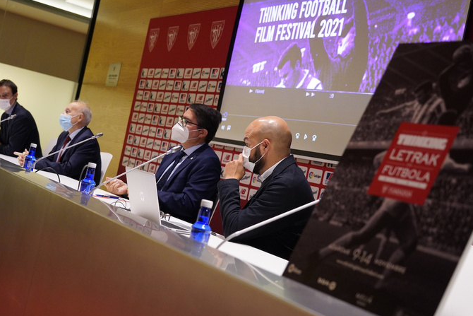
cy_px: 151
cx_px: 227
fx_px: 683
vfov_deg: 26.0
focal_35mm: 52
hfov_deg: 38.2
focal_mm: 48
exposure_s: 1/250
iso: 5000
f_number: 4
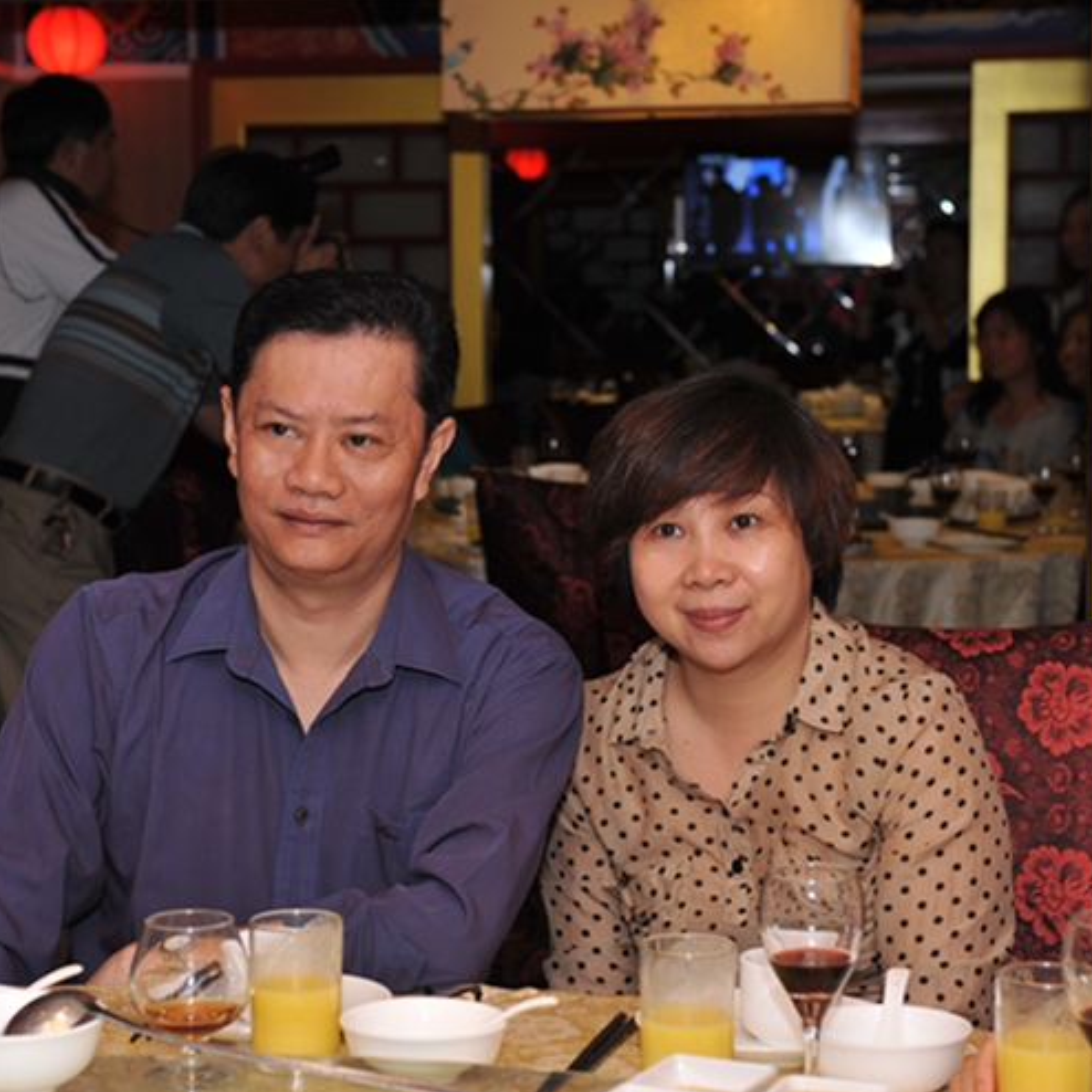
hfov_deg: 21.6
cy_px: 547
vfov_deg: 21.7
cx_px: 464
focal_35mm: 80
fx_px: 2855
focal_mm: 62
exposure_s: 1/60
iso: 320
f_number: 6.3
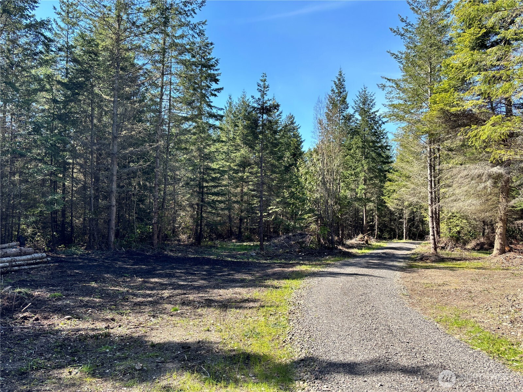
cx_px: 262
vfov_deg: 53.1
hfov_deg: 67.3
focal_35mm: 26
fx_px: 393
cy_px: 196
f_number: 1.6
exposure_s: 1/1027
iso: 50
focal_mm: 5.96
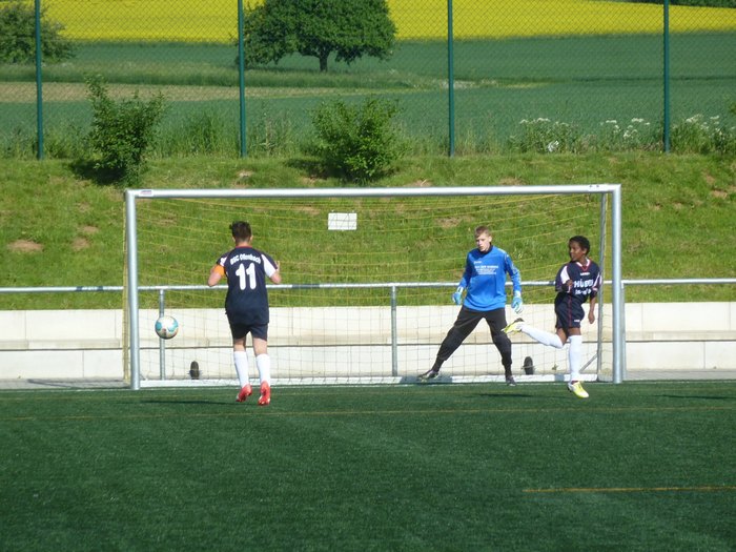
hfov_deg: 6.6
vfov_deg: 5.0
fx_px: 6379
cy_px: 276
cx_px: 368
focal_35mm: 300
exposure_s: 1/800
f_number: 4.9
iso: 160
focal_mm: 49.2
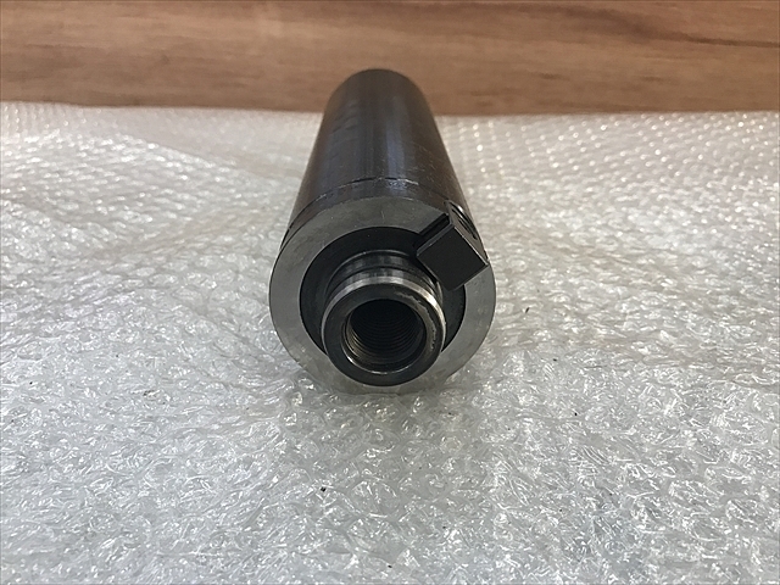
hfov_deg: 63.4
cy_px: 292
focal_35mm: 28
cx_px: 390
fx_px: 631
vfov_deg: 49.7
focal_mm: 3.99
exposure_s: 1/30
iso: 25
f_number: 1.8
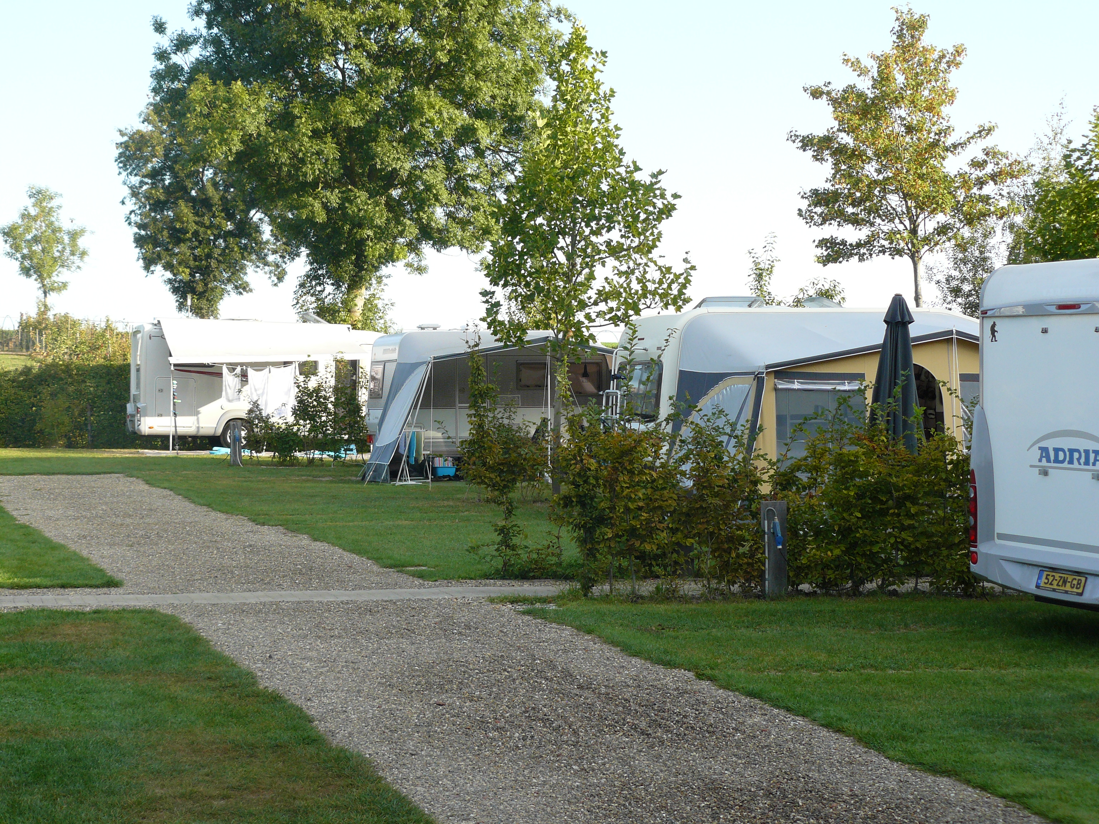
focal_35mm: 67
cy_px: 412
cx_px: 550
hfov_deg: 29.0
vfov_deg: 21.9
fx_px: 2127
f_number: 4
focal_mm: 11.2
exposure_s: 1/200
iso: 100
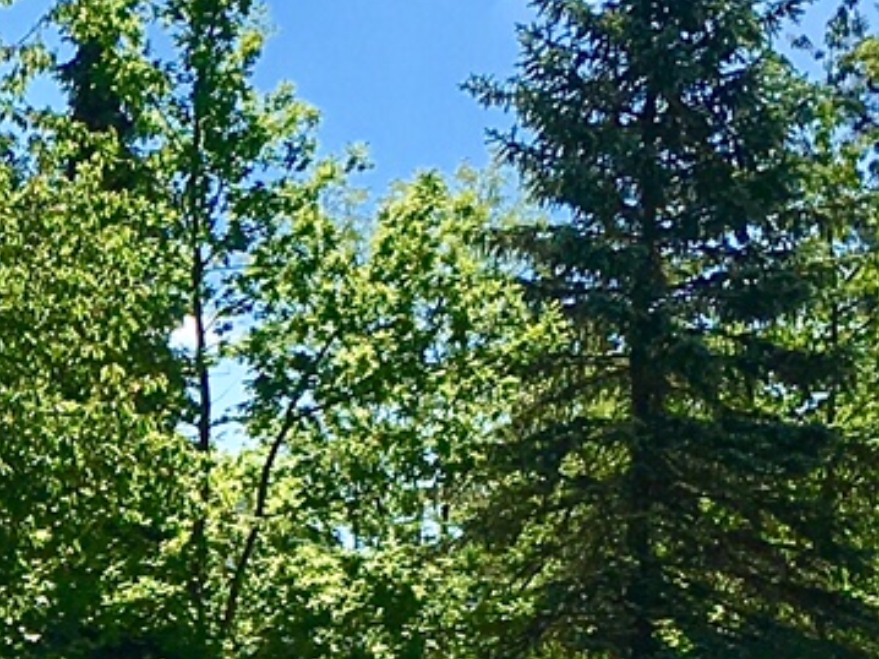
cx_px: -629
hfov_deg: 11.4
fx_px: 4138
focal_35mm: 163
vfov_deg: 8.8
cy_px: 1053
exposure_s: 1/2024
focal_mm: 4.15
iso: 25
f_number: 2.2
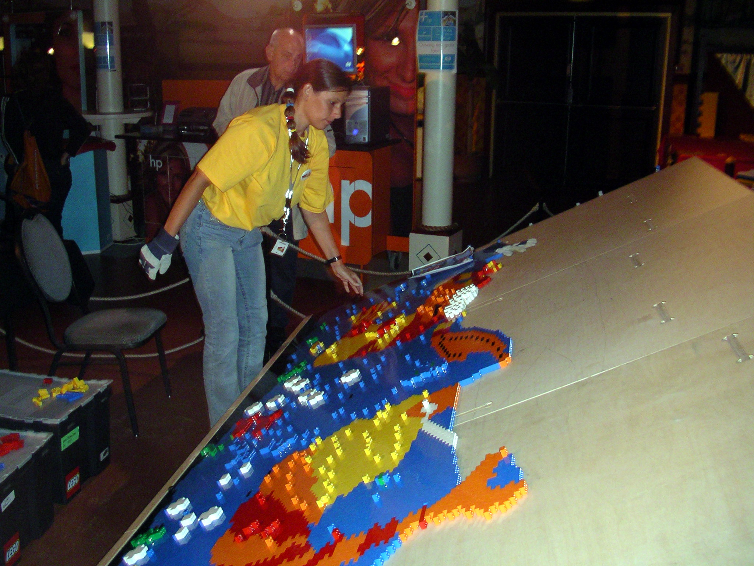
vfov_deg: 38.7
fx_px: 806
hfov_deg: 50.1
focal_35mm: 37
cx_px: 377
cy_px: 283
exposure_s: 1/60
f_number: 2.8
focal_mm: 5.7
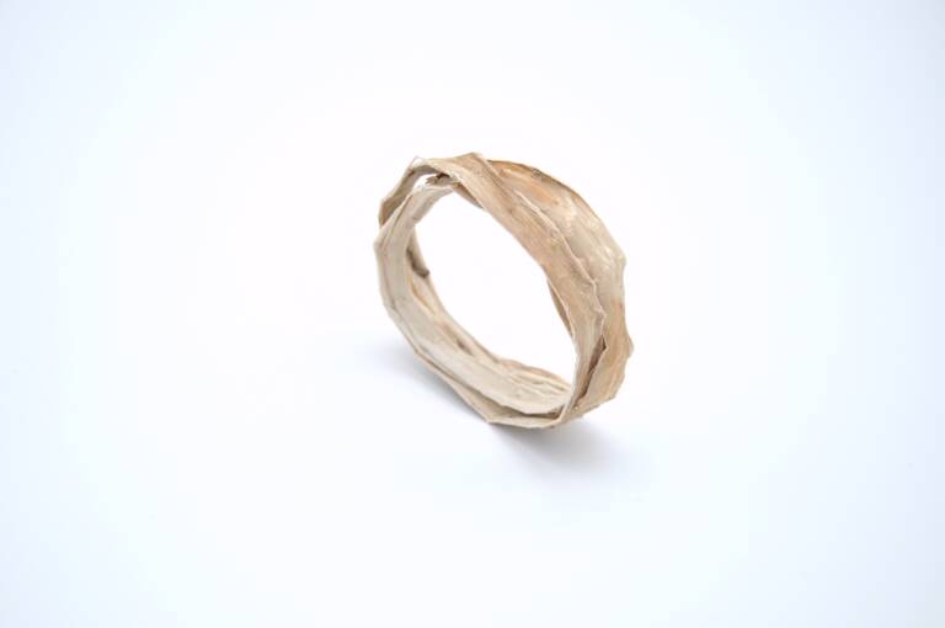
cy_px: 314
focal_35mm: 51
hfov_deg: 38.9
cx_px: 472
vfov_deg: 26.4
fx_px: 1337
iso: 200
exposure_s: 1/90
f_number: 5.6
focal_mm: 34
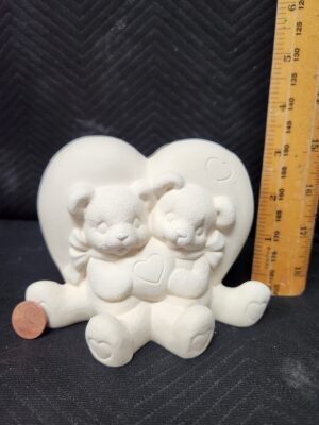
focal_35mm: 23
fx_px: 283
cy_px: 212
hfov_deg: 58.9
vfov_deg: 73.9
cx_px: 160
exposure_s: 1/120
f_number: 1.8
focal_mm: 5.4
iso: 250
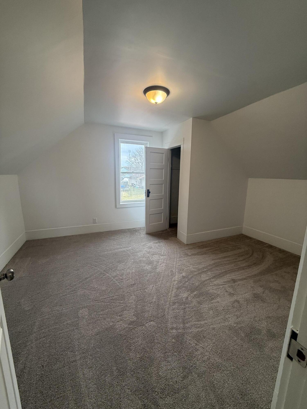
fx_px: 166
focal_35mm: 14
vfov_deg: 102.1
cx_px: 154
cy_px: 204
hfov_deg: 85.7
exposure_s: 1/120
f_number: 2.2
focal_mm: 2.22
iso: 160
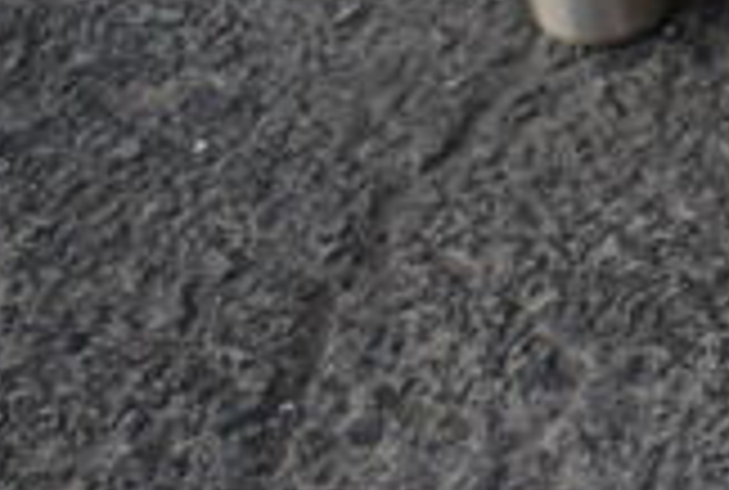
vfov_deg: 10.4
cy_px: -405
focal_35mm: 124
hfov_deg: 15.5
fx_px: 2518
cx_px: 1017
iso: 180
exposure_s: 1/125
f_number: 3.8
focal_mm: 22
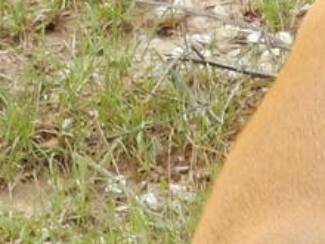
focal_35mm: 852
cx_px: 644
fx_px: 7999
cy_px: 596
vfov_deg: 1.7
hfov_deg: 2.3
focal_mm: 21
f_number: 5.5
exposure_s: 1/250
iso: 280
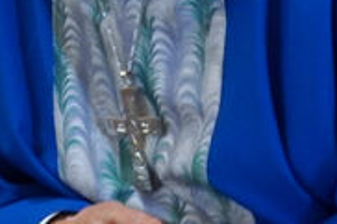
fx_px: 10056
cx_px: -202
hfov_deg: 1.9
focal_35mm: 1075
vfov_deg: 1.3
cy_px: 209
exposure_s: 1/15
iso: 1600
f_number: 8
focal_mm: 111
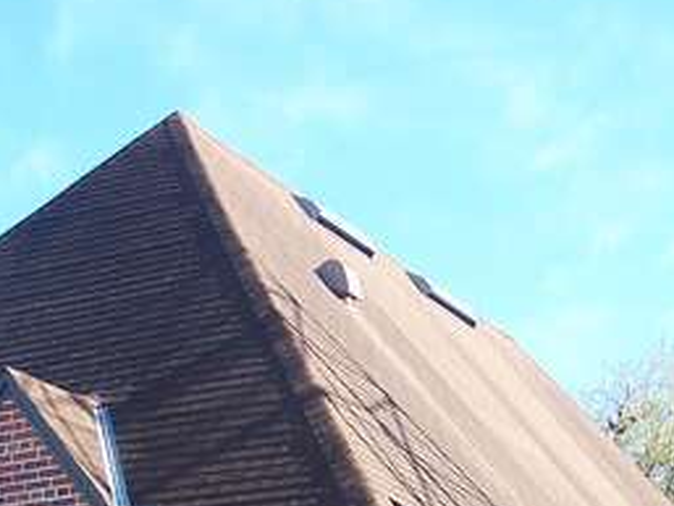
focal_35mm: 115
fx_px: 2240
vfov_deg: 12.4
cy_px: 705
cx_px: 325
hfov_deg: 17.1
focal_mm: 7.8
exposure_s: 1/250
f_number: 2.8
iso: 64
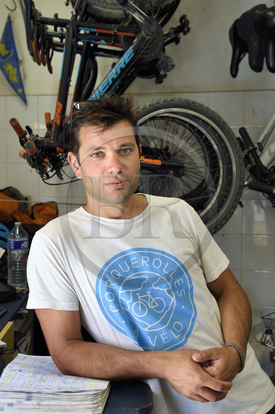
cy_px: 207
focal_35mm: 48
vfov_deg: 41.1
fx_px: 551
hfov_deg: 28.0
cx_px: 138
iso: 1000
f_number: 7.1
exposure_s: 1/60
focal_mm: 48
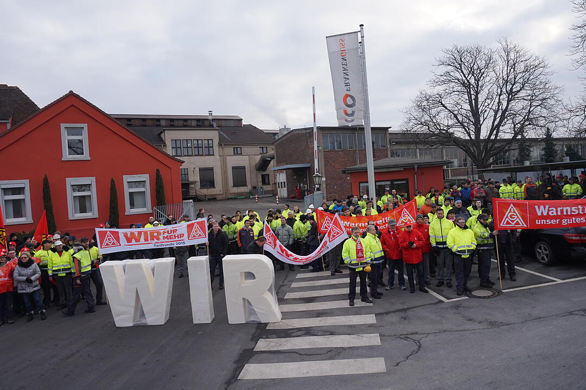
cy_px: 195
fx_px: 390
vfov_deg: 53.1
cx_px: 293
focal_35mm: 24
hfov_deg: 73.8
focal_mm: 16
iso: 100
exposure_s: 1/80
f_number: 6.3
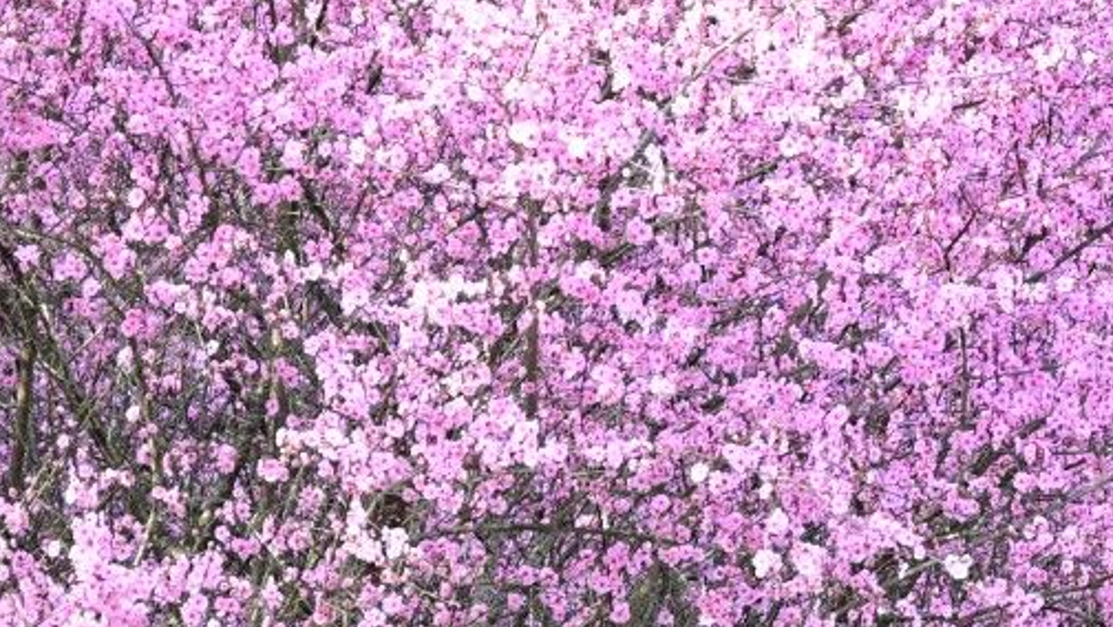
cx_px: 939
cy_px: 884
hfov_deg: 5.7
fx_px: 11072
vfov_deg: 3.2
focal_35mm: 375
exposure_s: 1/50
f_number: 6.3
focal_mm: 86
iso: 100
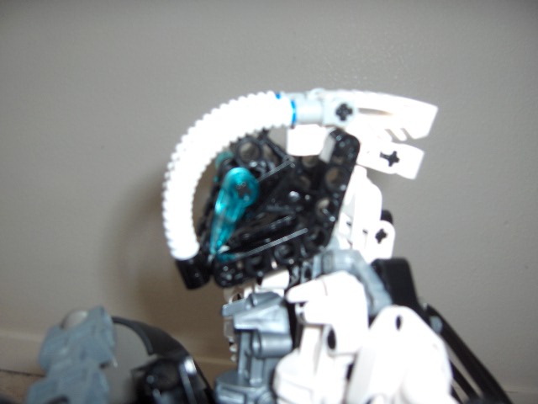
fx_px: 606
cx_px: 269
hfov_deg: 47.9
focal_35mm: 39
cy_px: 202
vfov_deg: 36.8
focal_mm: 8
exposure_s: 1/60
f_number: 2.8
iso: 100
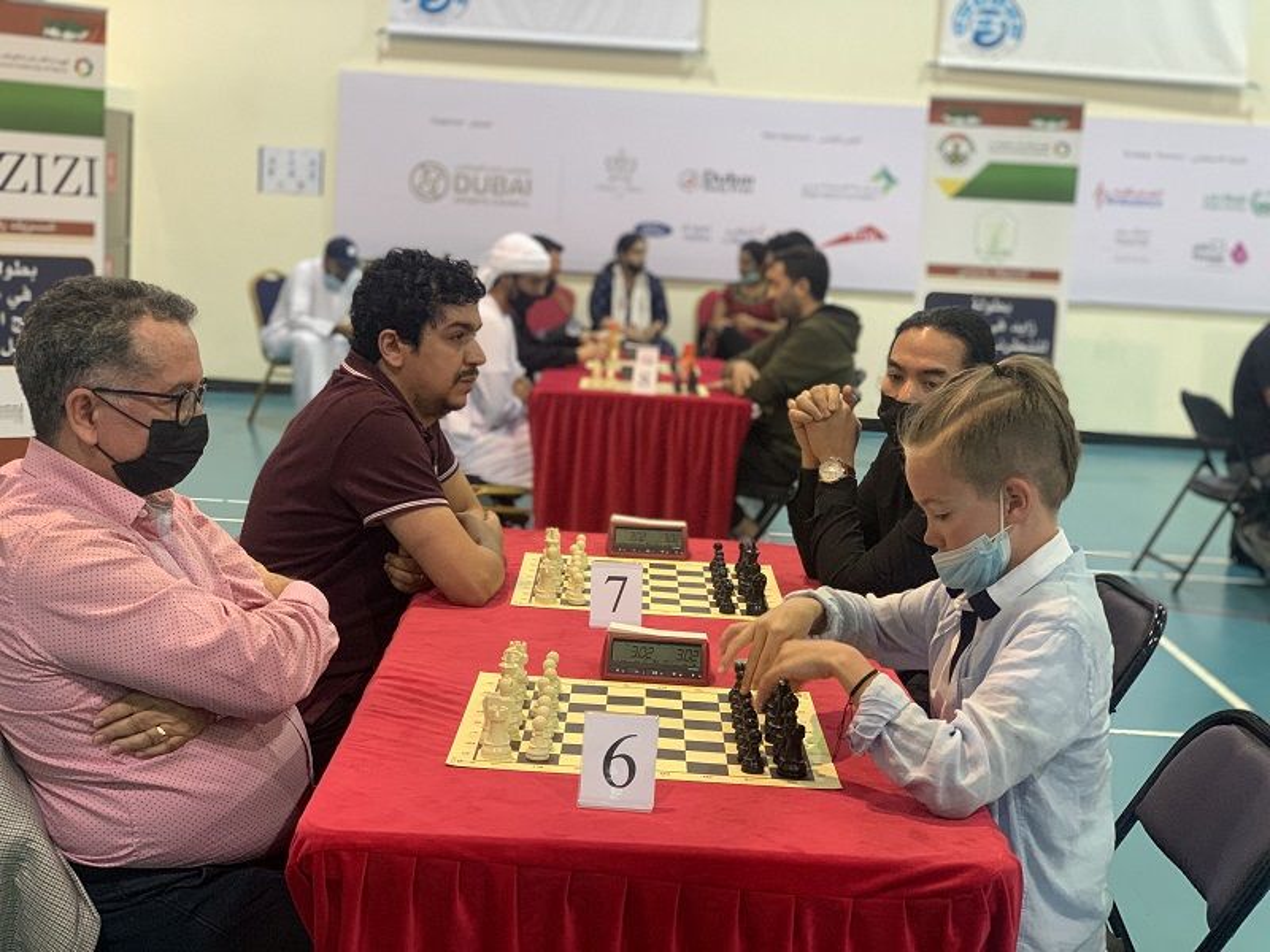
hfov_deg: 36.8
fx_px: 1908
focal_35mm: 52
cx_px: 635
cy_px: 476
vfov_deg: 28.0
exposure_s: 1/50
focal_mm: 6
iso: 250
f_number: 2.4
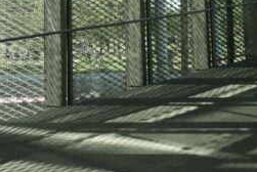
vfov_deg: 12.9
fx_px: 700
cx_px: 146
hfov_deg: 20.8
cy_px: -121
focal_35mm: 98
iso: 100
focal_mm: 16
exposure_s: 1/160
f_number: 4.5
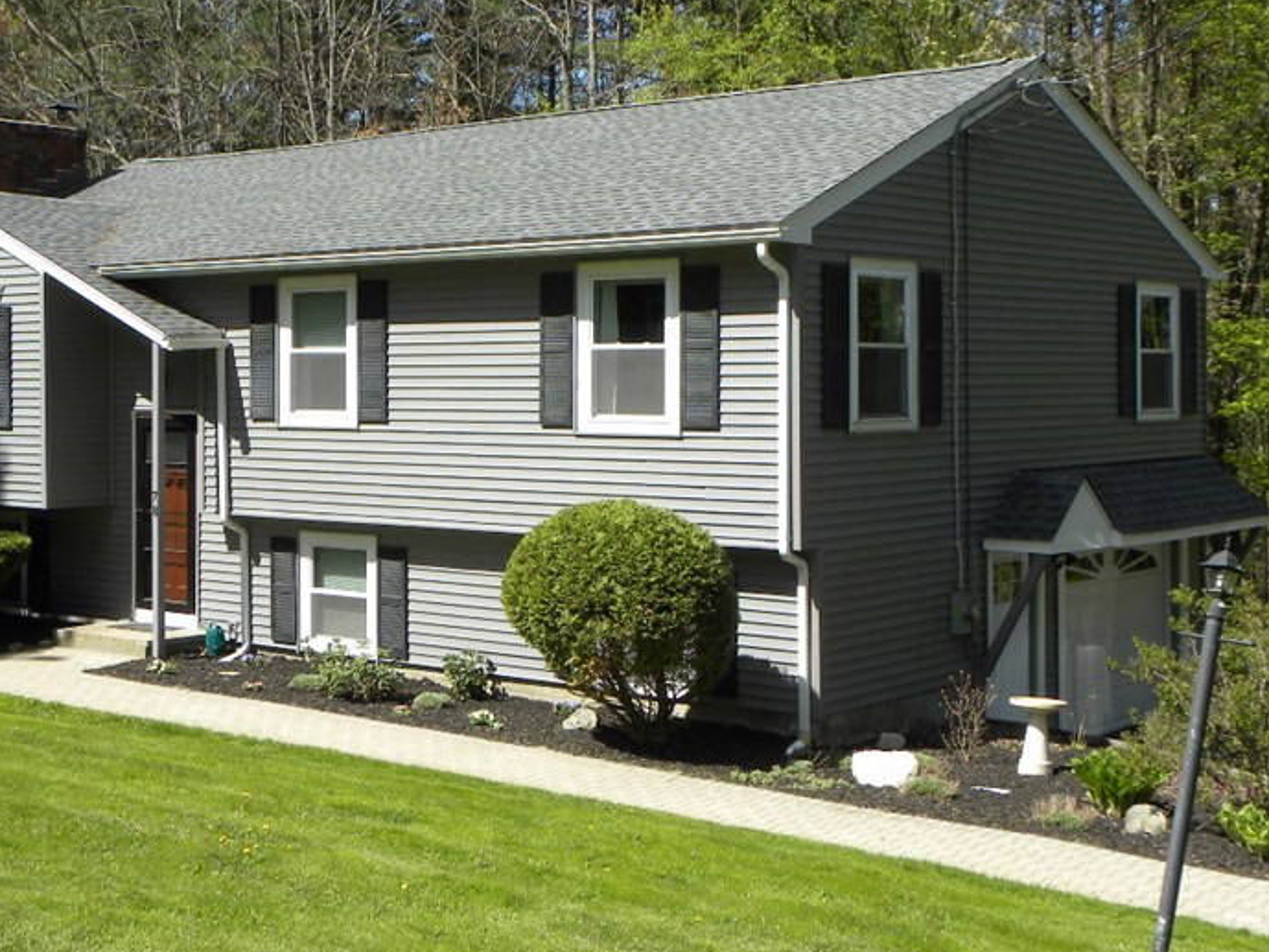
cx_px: 529
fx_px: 2017
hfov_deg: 34.8
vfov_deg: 26.5
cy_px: 390
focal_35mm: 55
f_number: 5.6
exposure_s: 1/215
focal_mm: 6.6
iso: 64
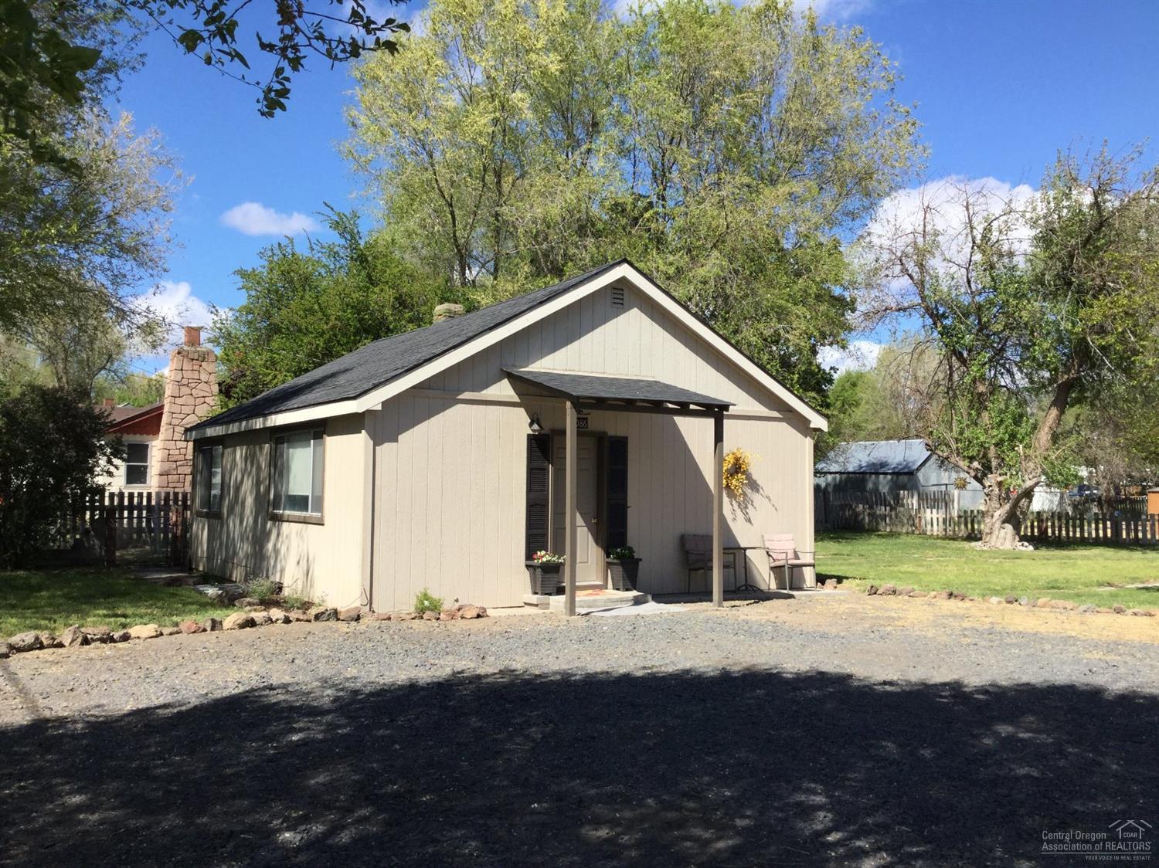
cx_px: 580
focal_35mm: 31
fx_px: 1038
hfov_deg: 58.4
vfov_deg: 45.4
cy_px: 434
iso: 25
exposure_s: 1/1031
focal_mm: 3.3
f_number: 2.4
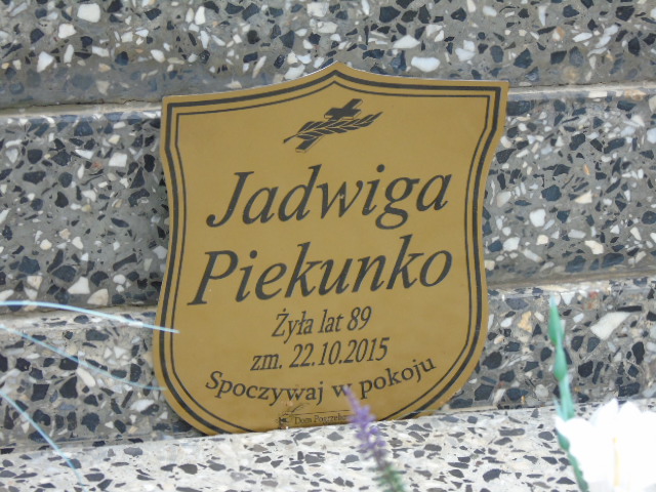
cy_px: 246
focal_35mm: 243
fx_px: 4605
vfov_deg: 6.1
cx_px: 328
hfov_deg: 8.1
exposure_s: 1/160
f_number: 4.8
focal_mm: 43
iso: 320
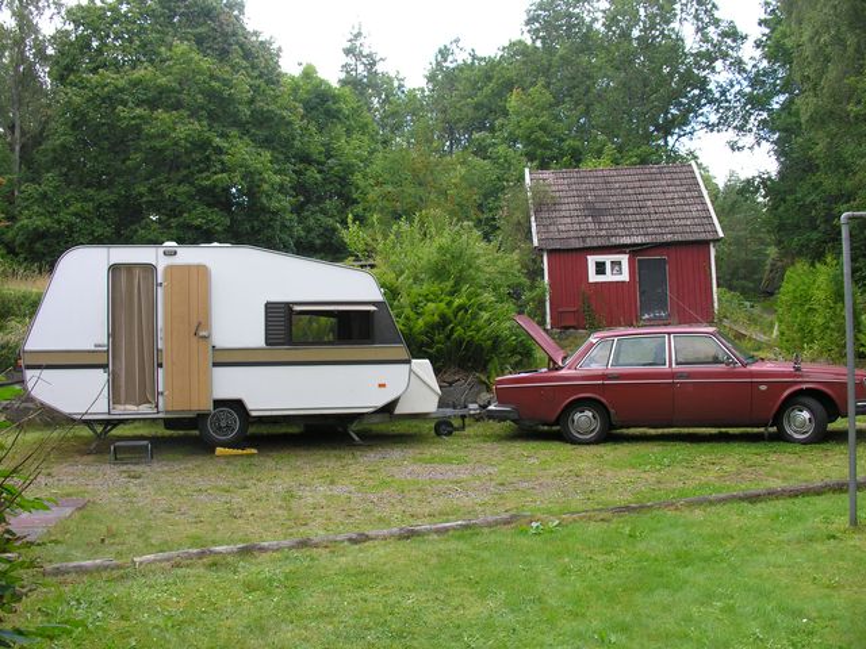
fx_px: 876
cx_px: 433
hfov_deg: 52.6
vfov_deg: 40.7
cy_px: 324
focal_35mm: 35
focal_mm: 8.9
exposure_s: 1/61
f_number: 3.6
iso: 50
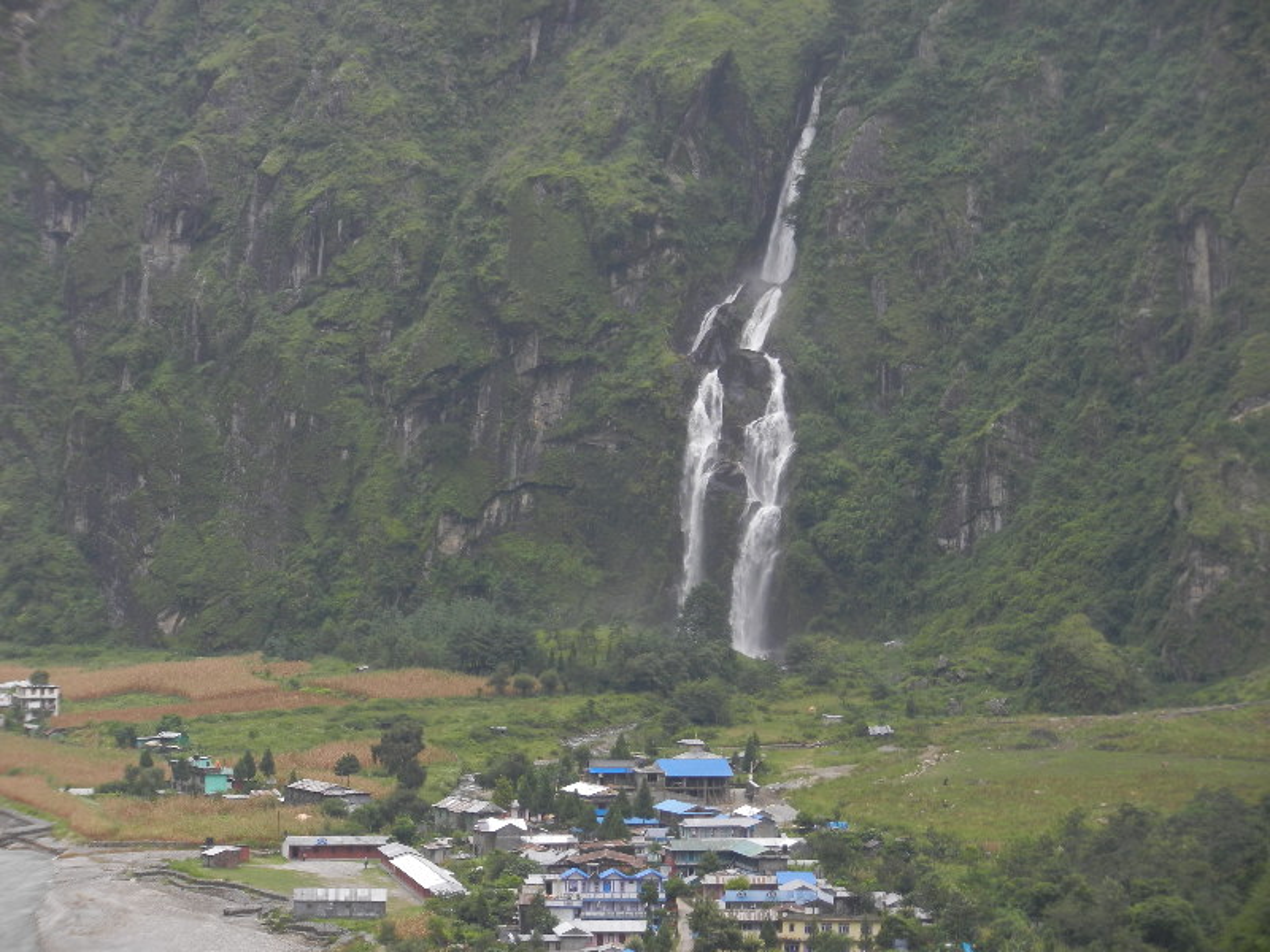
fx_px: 5283
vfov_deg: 10.3
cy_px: 476
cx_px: 635
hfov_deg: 13.7
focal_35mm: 144
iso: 160
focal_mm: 25.9
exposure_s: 1/250
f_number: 5.2
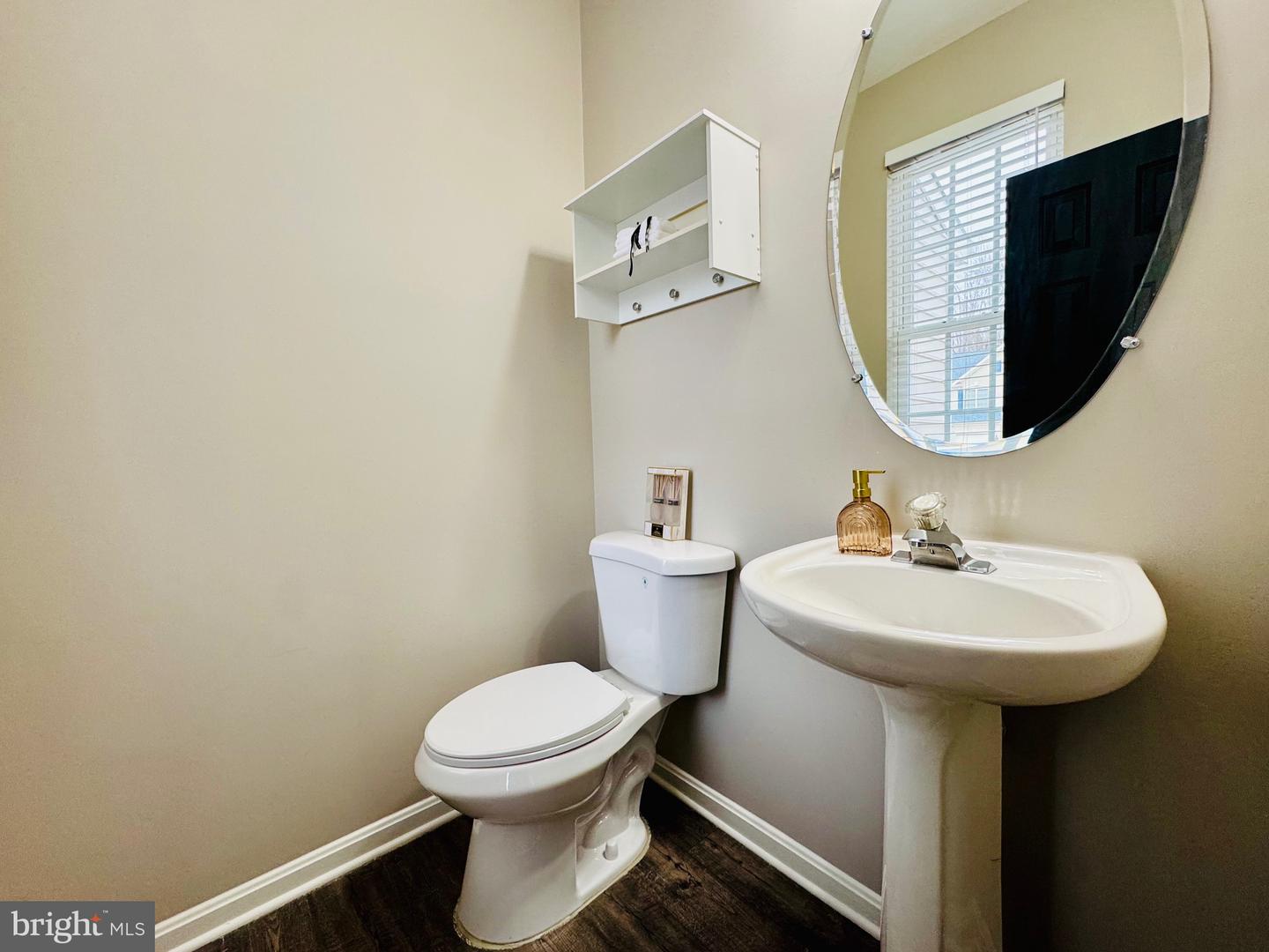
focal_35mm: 14
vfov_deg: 85.7
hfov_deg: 102.1
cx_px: 634
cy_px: 476
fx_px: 513
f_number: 2.2
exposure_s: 1/120
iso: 160
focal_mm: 2.22
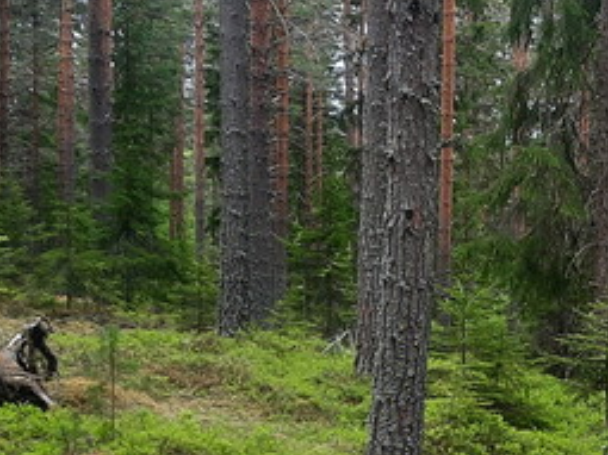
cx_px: 780
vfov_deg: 15.7
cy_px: 319
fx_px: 1650
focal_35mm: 94
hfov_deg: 19.3
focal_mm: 4.6
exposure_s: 1/100
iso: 32
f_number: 2
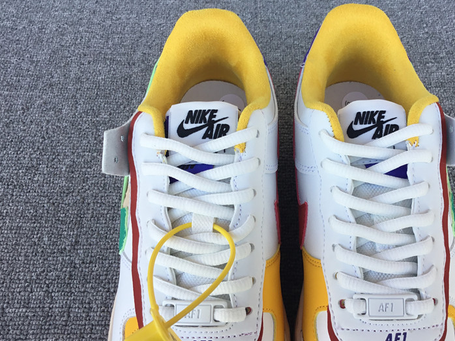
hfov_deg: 46.4
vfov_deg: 35.9
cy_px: 154
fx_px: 526
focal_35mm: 40
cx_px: 283
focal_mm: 3.3
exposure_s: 1/123
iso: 25
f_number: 2.4
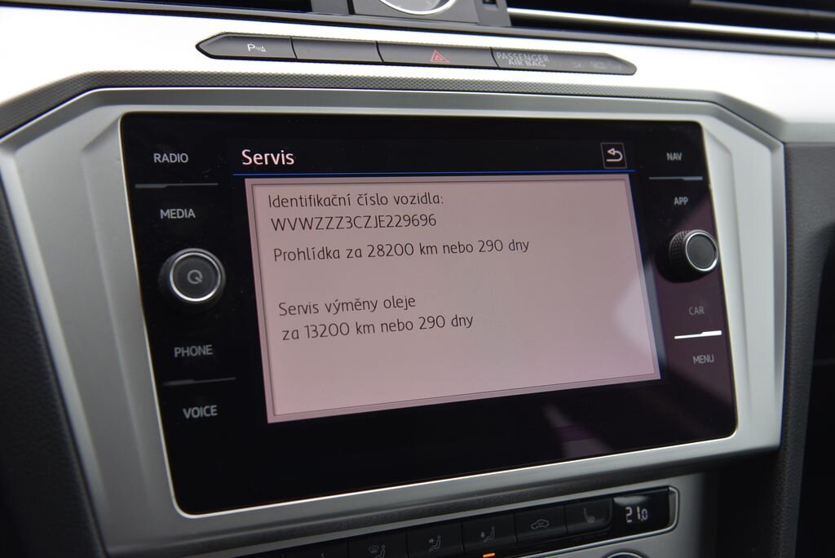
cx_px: 418
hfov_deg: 44.5
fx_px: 1021
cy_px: 279
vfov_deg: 30.6
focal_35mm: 44
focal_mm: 44
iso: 500
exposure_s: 1/100
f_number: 5
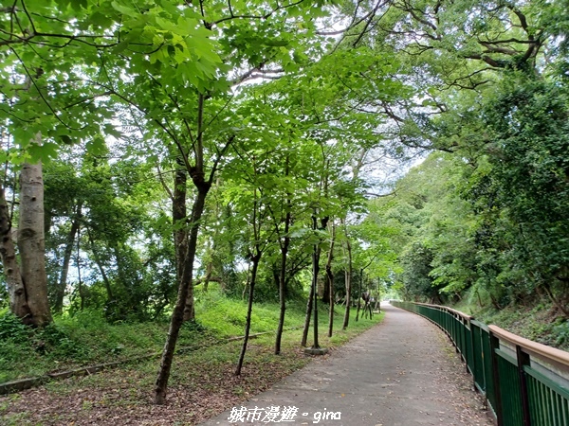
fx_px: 411
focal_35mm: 25
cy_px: 213
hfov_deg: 69.4
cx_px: 284
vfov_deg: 54.9
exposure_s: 1/59
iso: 64
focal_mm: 4.6
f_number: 1.8
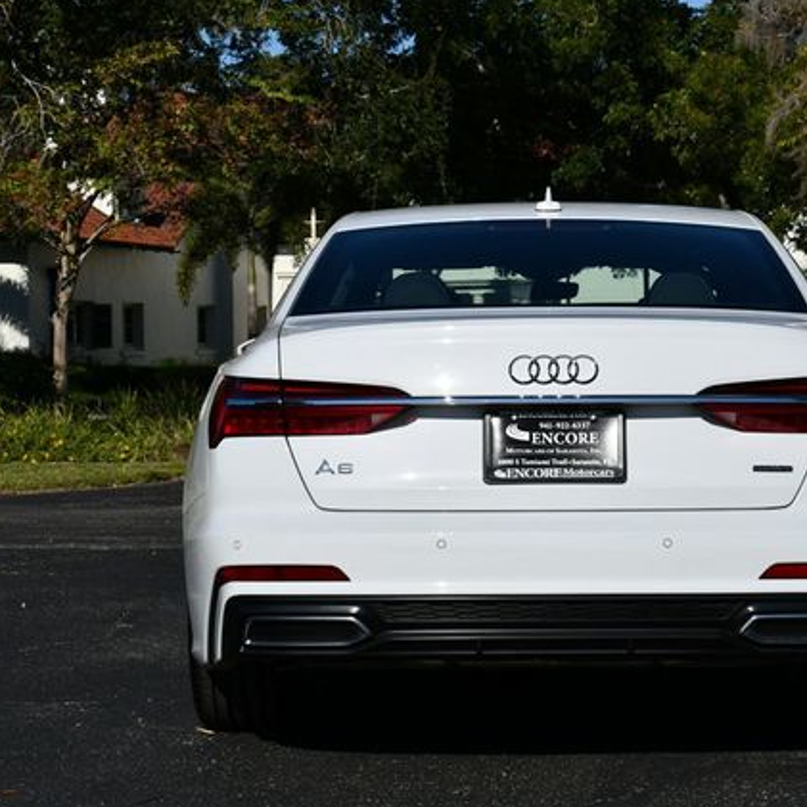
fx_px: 2453
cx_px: 531
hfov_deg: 18.6
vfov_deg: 18.7
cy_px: 403
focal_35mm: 93
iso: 100
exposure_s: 1/500
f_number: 11
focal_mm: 36
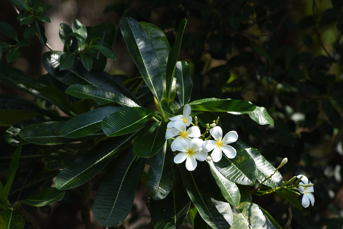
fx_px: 5718
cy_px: 114
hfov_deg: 3.4
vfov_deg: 2.3
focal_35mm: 600
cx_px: 172
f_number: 7.1
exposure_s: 1/500
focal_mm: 400
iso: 200
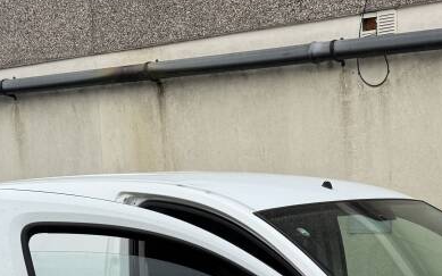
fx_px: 807
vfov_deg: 17.8
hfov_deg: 30.4
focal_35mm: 67
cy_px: 386
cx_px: 302
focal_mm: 6.76
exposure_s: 1/1980
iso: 80
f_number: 1.78
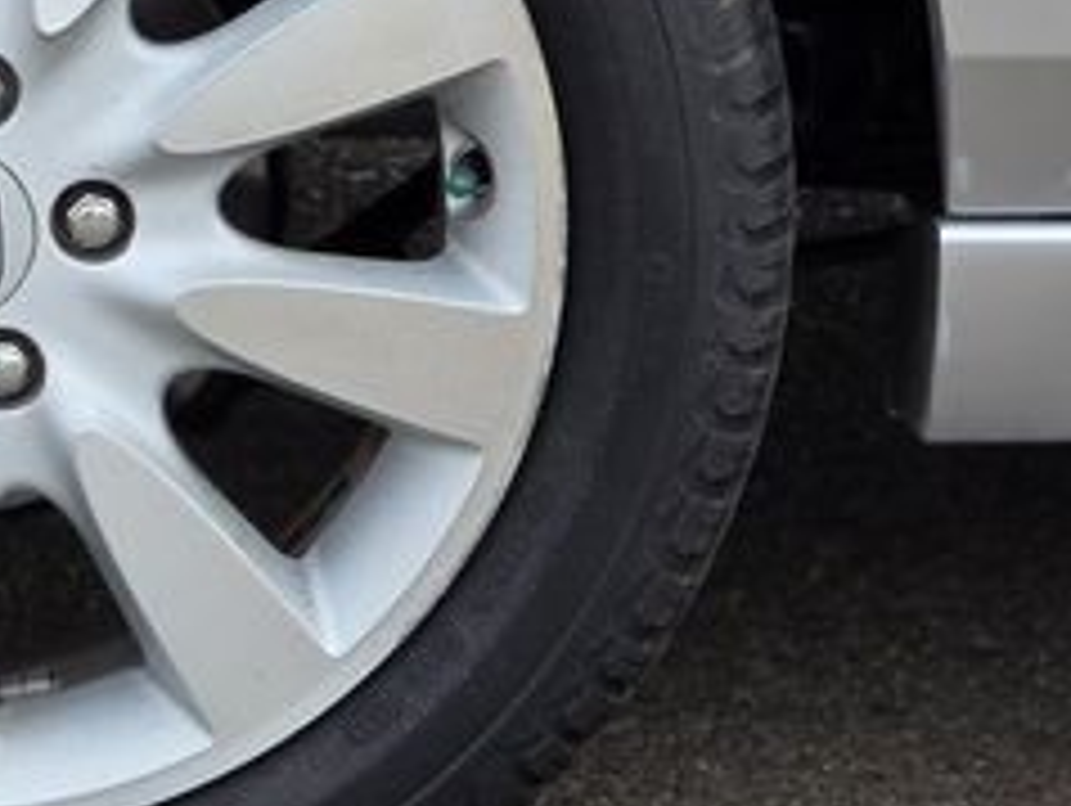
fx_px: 9570
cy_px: 230
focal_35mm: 309
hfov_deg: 6.4
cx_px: -4
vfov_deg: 4.8
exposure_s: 1/308
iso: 64
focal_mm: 18.6
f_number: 3.4
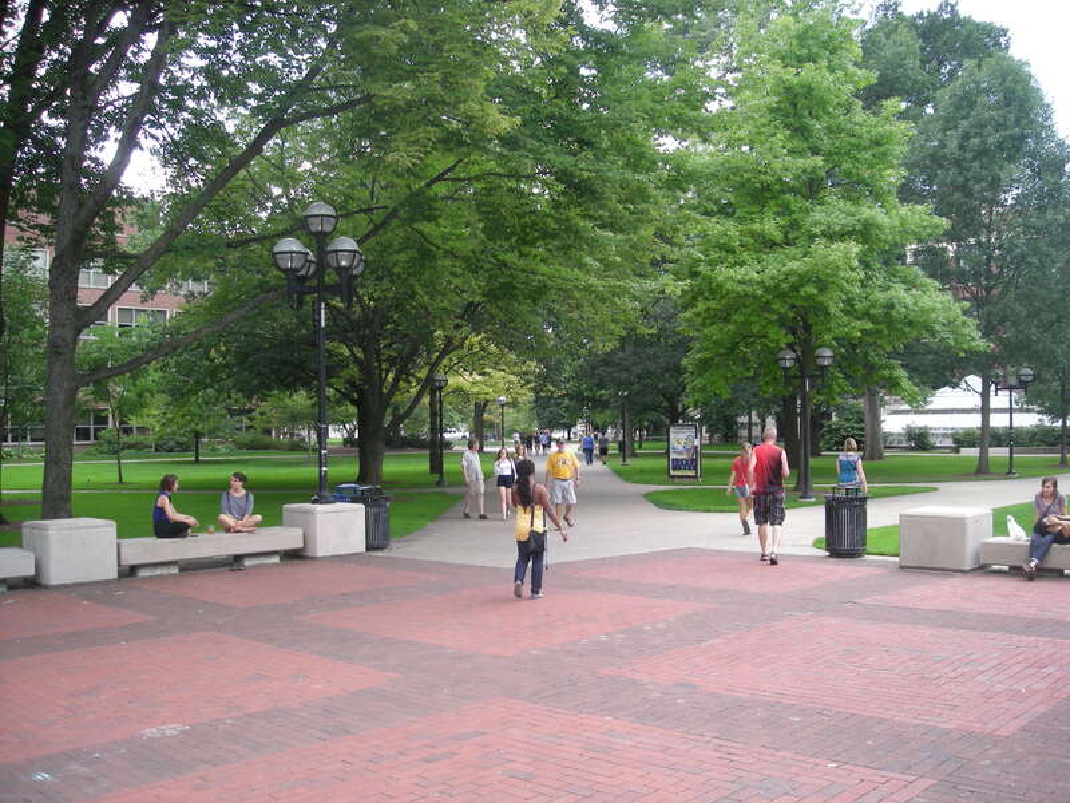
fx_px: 1082
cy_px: 402
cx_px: 535
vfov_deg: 40.7
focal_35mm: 35
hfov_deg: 52.6
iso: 50
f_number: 2.8
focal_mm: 5.7
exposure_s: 1/72.5
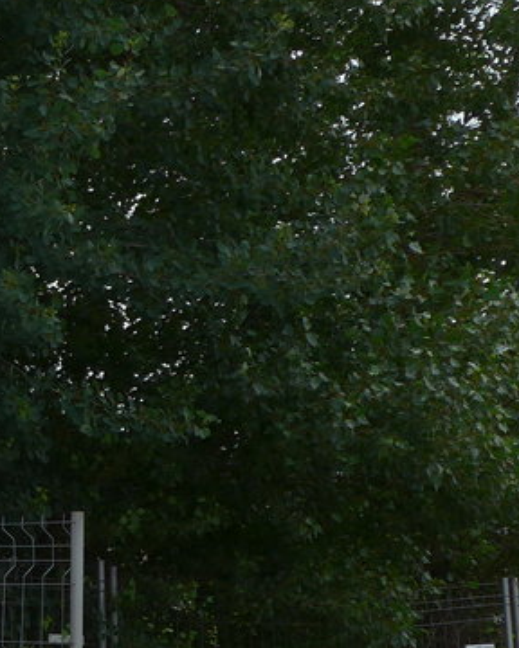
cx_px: -429
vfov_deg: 13.4
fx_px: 2746
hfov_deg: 10.2
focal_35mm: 143
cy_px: 581
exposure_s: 1/1600
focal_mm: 9
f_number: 2.8
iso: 80
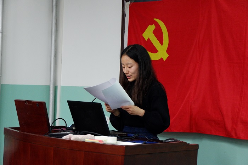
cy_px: 82
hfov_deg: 27.0
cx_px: 124
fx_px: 516
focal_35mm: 75
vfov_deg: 18.2
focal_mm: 50
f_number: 5.6
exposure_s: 1/10
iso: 800
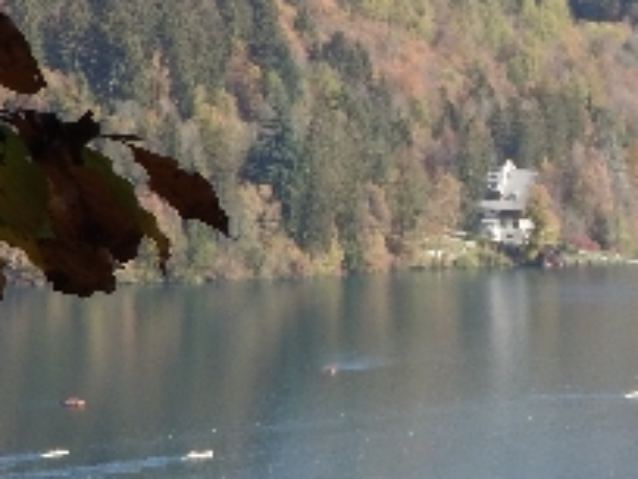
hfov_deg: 7.1
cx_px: 1095
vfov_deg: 5.4
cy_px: 288
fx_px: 5050
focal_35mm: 274
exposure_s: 1/320
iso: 100
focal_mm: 12.5
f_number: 4.5
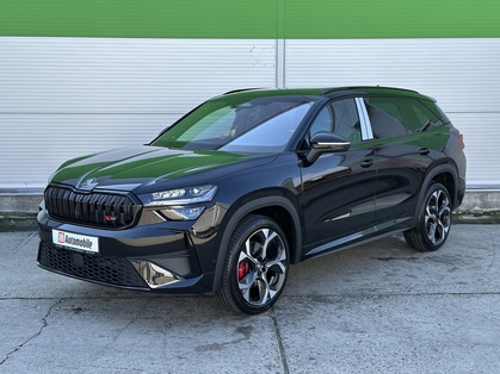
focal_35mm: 48
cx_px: 250
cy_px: 187
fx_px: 693
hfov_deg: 39.7
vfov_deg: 30.3
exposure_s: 1/903
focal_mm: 6.86
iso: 64
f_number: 1.78
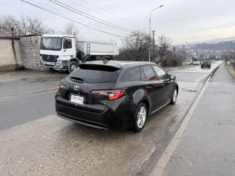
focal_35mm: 24
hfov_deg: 71.6
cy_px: 88
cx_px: 118
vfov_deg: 56.8
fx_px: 163
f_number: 1.78
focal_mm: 6.76
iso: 80
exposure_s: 1/735
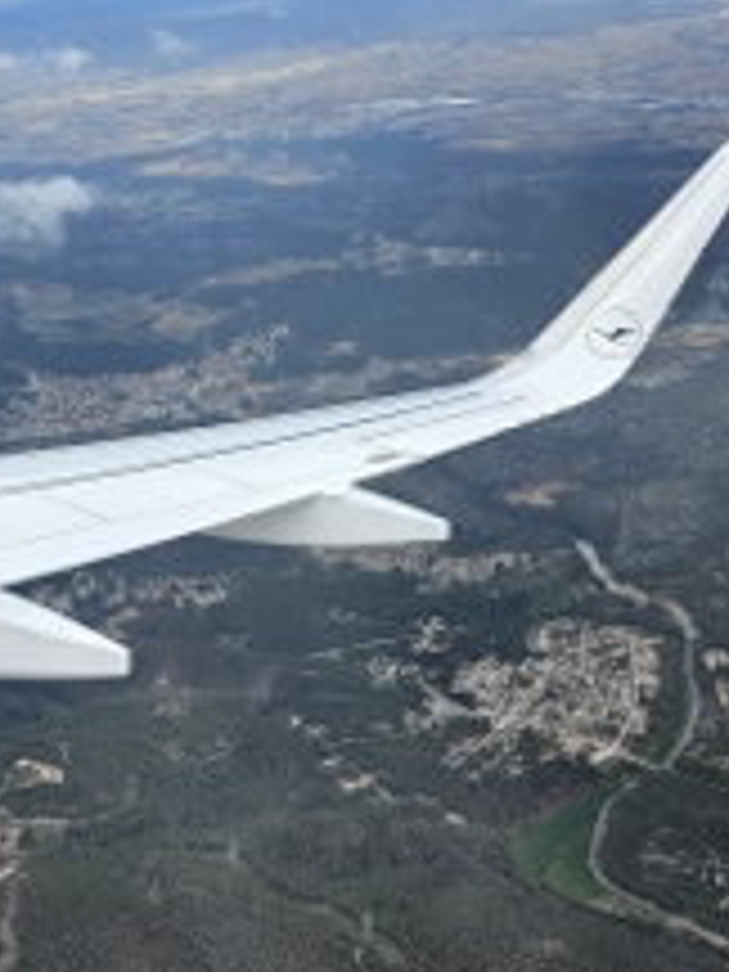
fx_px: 1432
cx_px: 126
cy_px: 644
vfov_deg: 37.1
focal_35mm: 51
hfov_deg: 27.9
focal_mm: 5.4
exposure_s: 1/952
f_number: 1.8
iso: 25
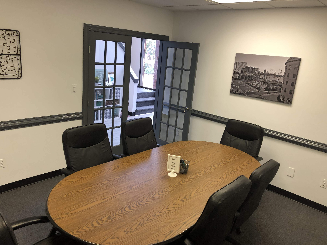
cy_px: 122
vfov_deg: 49.7
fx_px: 265
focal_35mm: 28
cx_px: 164
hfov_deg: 63.4
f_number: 1.8
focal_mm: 4
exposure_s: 1/30
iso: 40
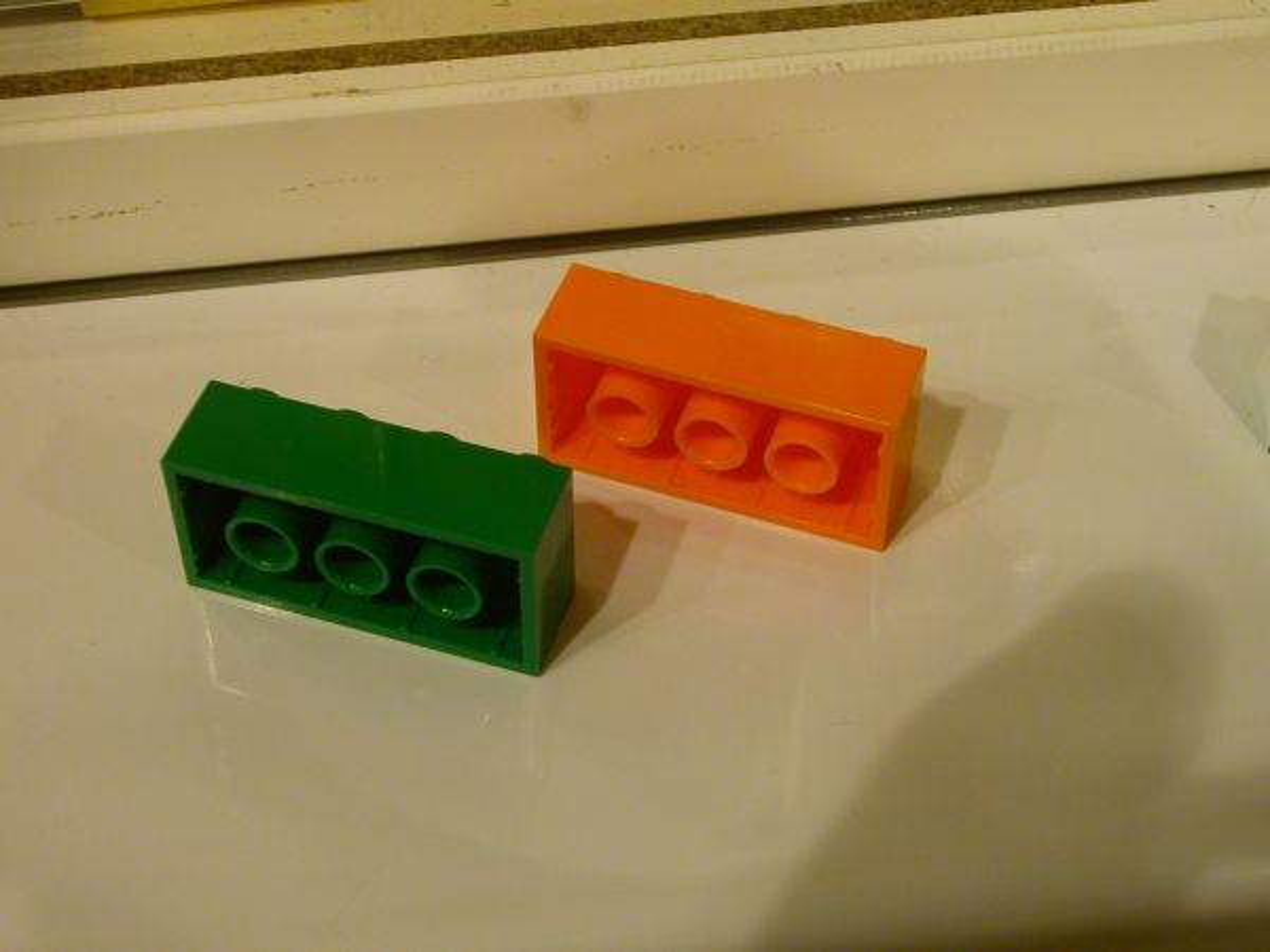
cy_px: 476
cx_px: 635
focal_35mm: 64
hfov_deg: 30.3
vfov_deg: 22.9
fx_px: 2348
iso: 100
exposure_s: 1/48.9
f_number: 3.5
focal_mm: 9.7
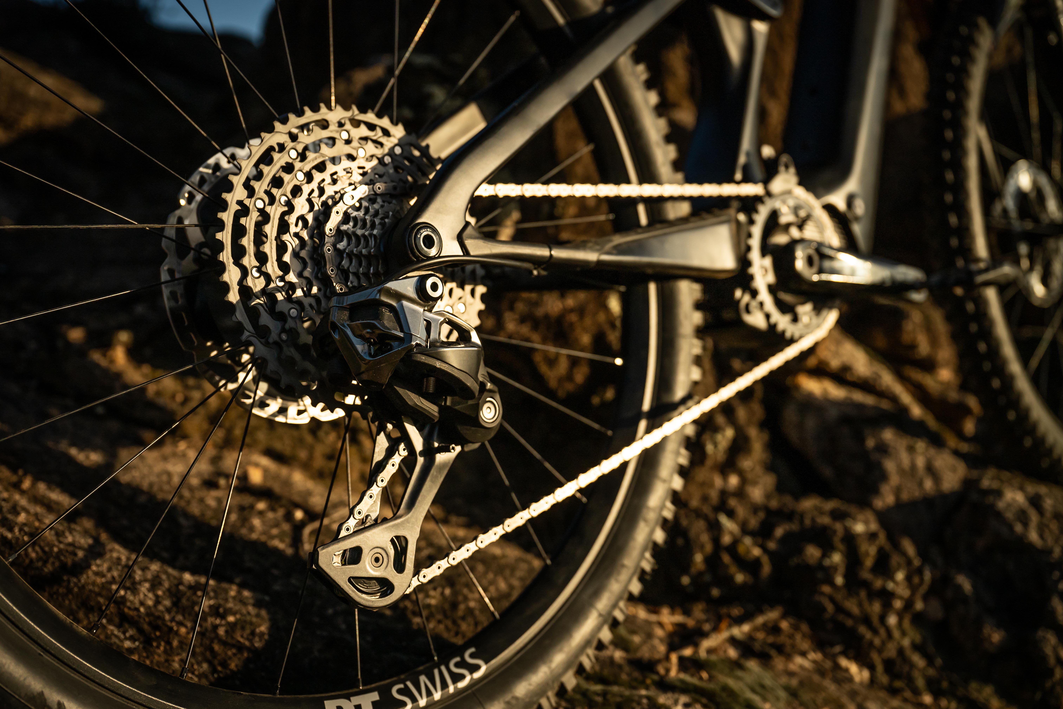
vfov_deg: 35.9
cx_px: 532
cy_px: 354
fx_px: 1092
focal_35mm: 37
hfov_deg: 51.9
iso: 500
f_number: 3.5
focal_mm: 37
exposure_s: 1/8000
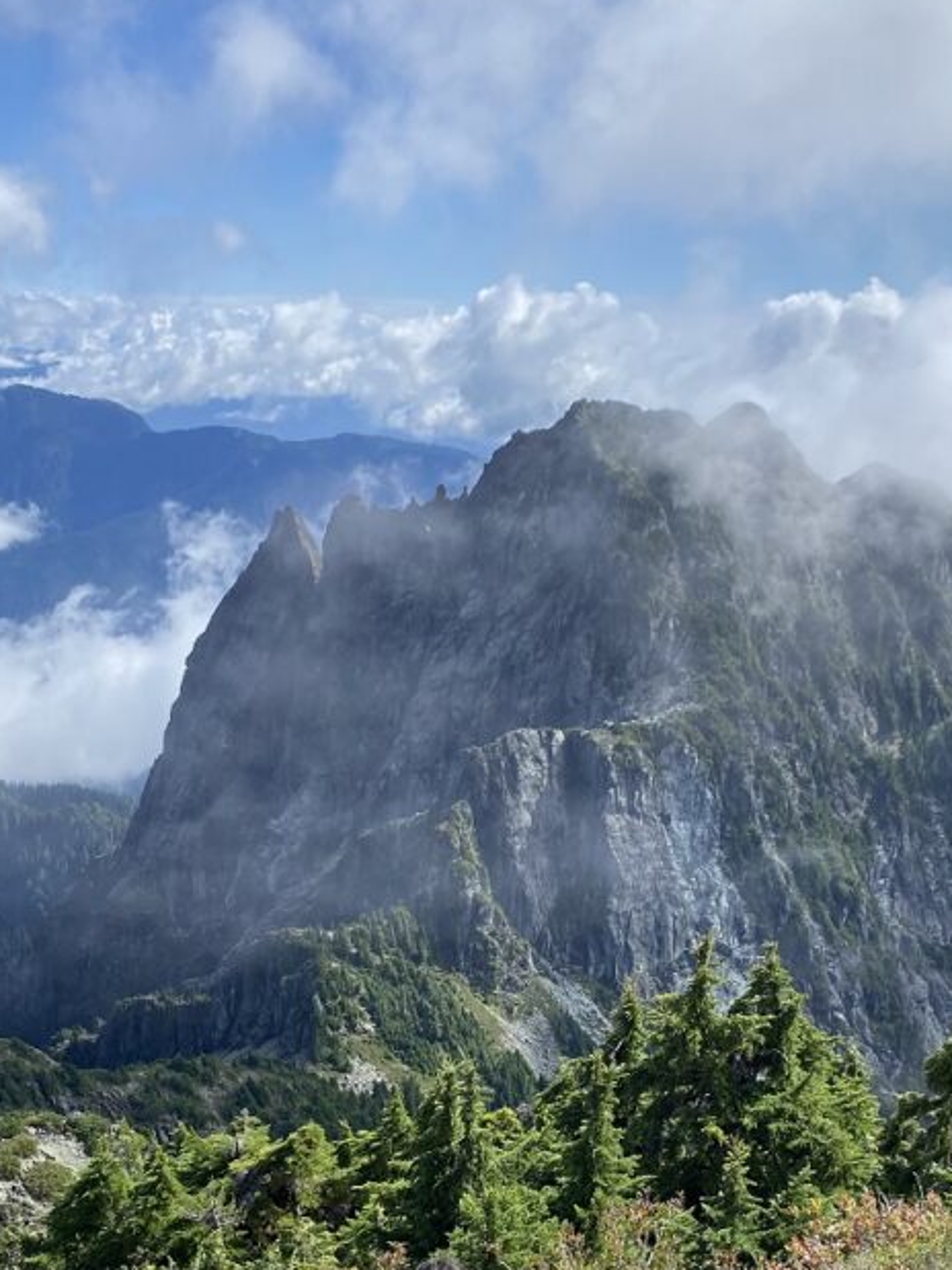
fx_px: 1577
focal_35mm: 43
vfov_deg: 42.2
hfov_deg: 33.6
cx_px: 517
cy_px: 993
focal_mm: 4.25
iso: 32
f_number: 1.8
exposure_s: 1/2463
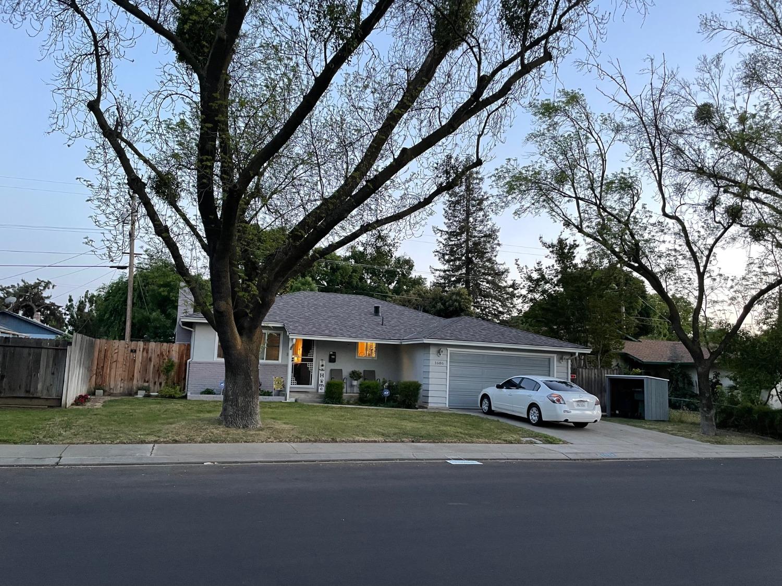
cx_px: 391
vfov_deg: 53.1
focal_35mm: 26
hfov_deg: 67.3
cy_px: 293
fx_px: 587
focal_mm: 4.2
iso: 160
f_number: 1.6
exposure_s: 1/60
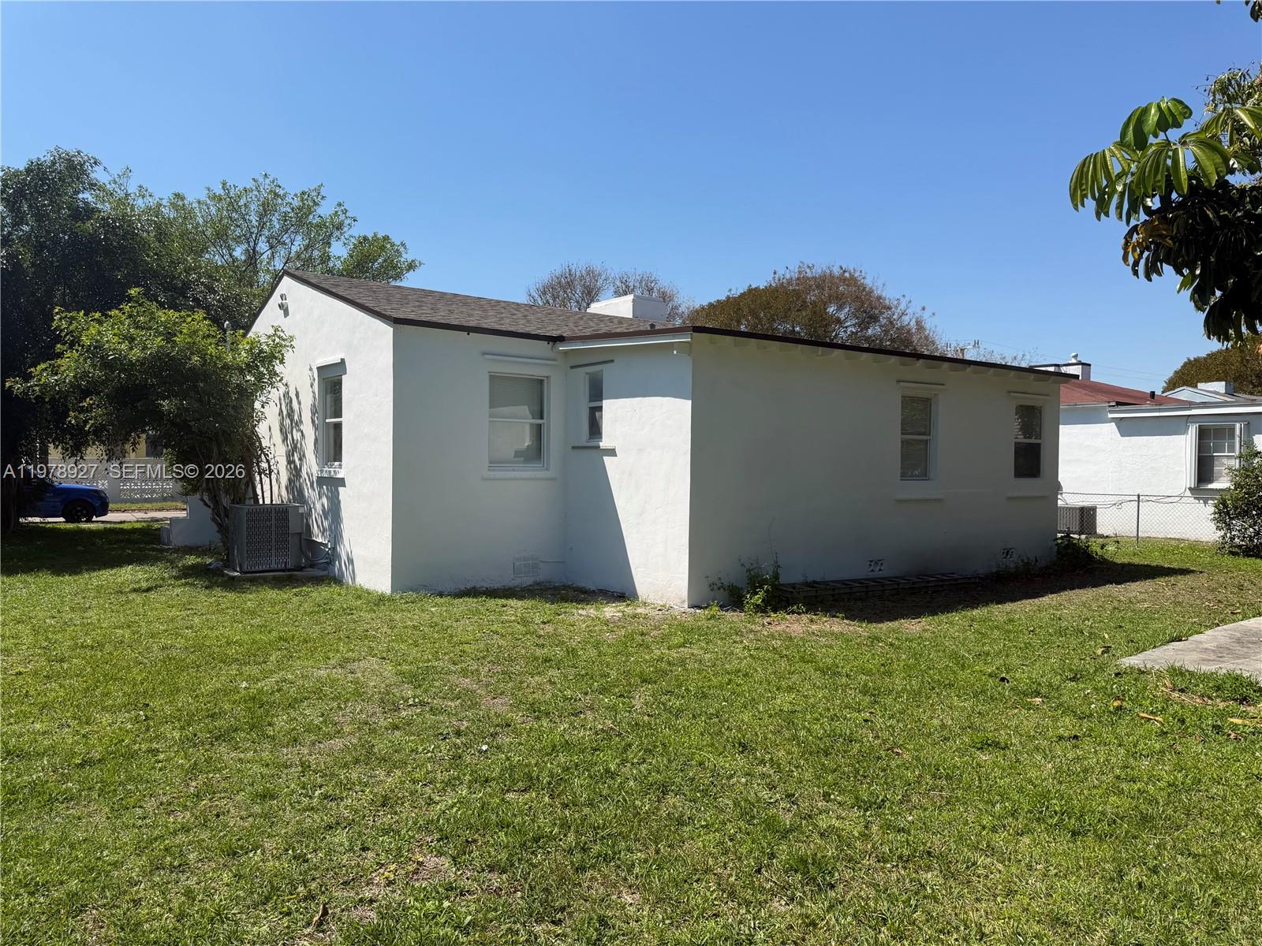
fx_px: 875
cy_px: 473
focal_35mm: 24
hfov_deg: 71.6
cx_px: 631
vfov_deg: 56.8
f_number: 1.78
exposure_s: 1/5319
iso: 80
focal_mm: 6.76
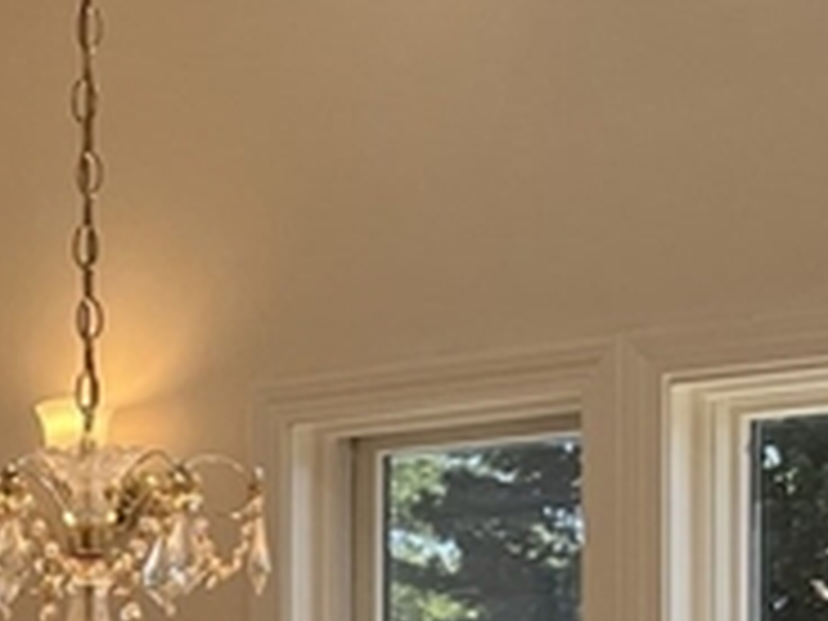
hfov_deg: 13.2
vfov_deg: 9.9
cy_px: 922
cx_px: -189
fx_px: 3468
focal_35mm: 145
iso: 50
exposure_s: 1/674
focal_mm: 5.7
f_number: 1.5
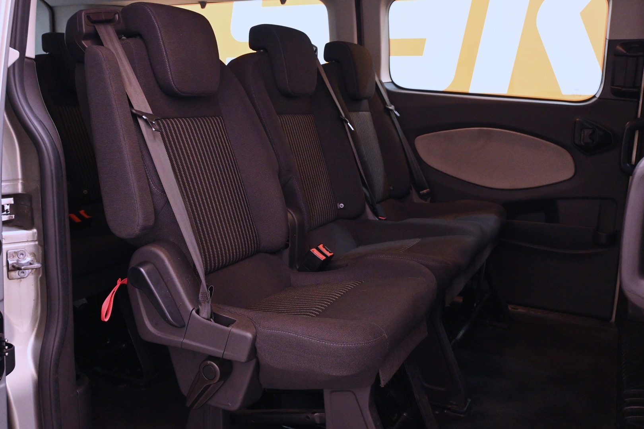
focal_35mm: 34
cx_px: 322
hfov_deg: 56.1
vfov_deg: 39.1
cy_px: 214
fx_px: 604
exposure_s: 1/80
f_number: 4.5
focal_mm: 22.5
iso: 3200
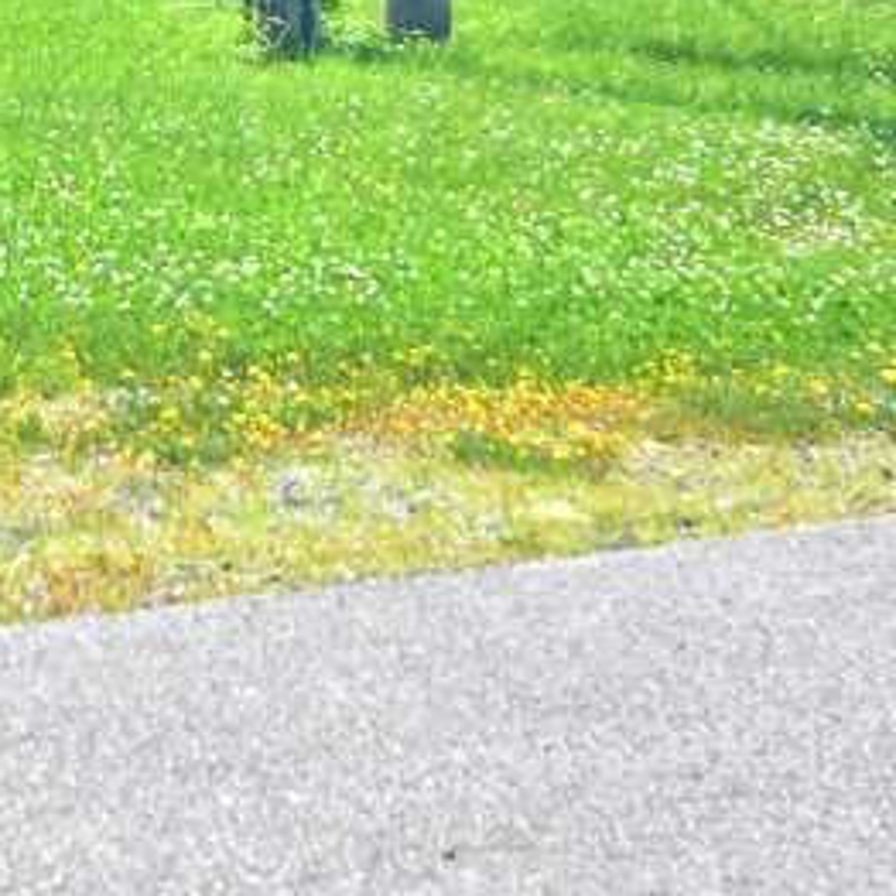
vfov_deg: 15.8
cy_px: -226
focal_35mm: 105
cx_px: -171
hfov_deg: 16.0
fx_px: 3075
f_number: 7.1
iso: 320
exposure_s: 1/640
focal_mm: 18
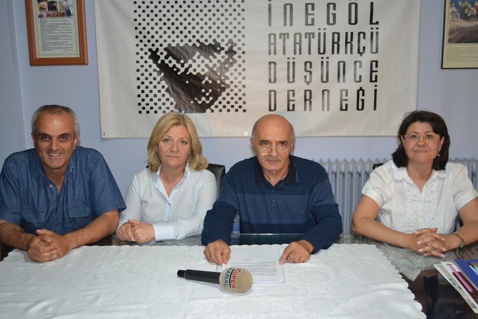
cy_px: 160
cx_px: 239
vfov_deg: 36.9
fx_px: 478
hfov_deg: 53.1
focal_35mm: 36
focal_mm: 24
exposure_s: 1/60
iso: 2200
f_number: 3.8
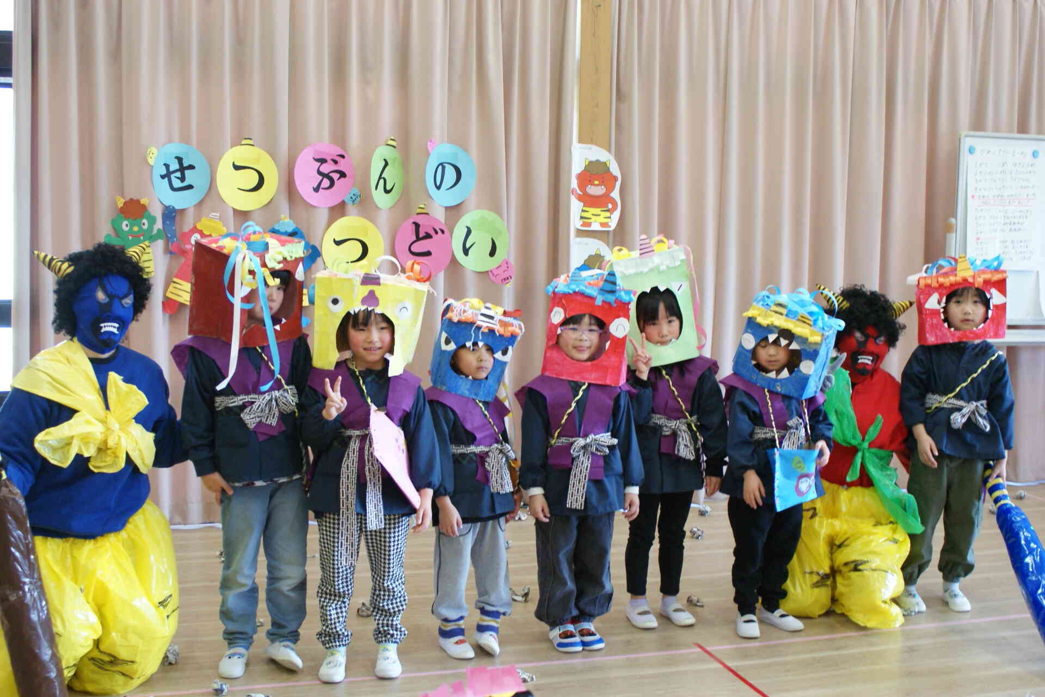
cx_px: 522
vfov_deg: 31.9
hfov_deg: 46.4
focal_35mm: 42
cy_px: 348
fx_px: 1219
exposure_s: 1/60
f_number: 5.6
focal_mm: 28
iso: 800
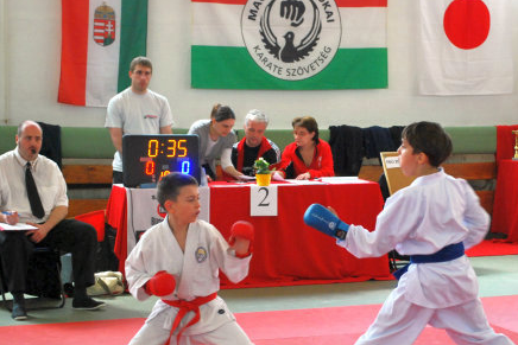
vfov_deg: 15.0
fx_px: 1310
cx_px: 346
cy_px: 215
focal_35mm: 91
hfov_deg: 22.3
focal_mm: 44
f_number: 5.3
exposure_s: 1/125
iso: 800
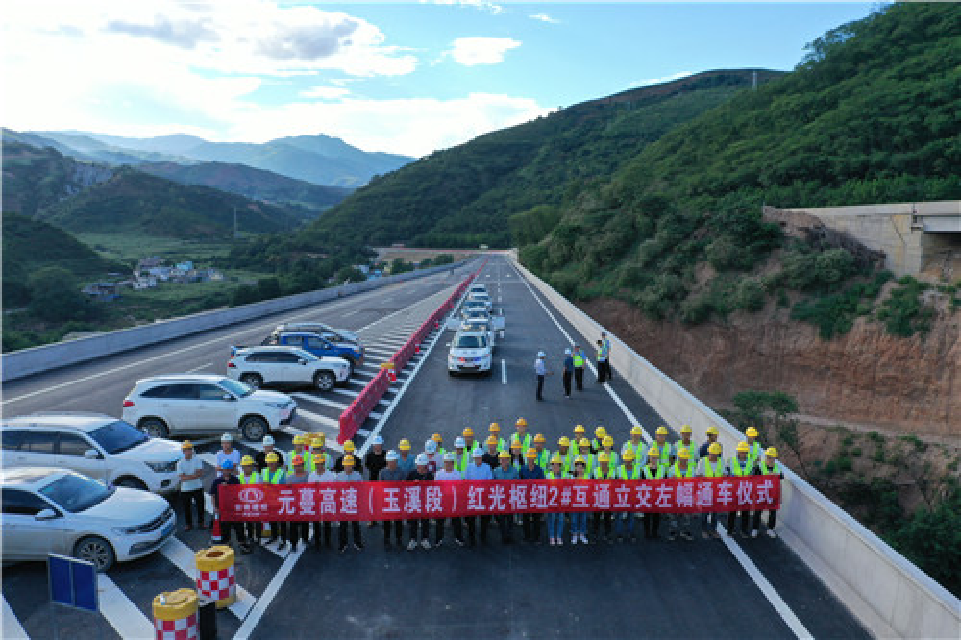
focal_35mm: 28
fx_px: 747
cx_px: 480
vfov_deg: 46.4
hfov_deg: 65.5
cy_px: 320
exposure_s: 1/240
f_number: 5
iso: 100
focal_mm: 10.26
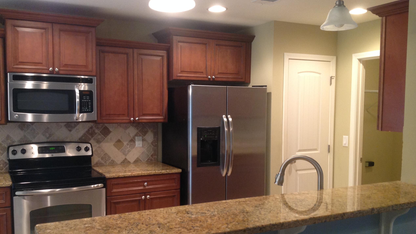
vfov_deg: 30.3
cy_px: 141
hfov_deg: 51.6
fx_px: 430
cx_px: 207
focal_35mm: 39
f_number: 2.4
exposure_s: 1/15
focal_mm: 4.28
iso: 160
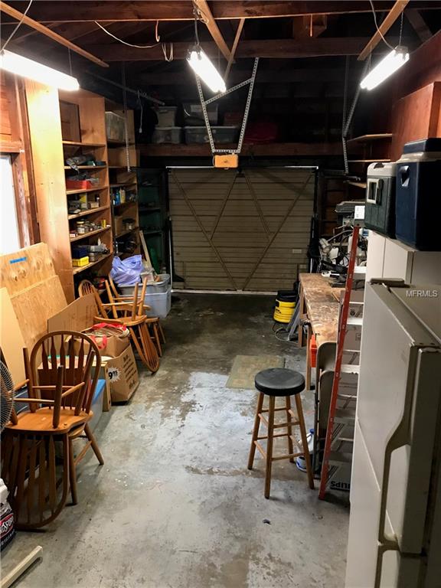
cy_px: 294
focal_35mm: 28
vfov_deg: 63.4
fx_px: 476
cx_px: 220
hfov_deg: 49.7
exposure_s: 1/15
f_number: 1.8
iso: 100
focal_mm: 3.99
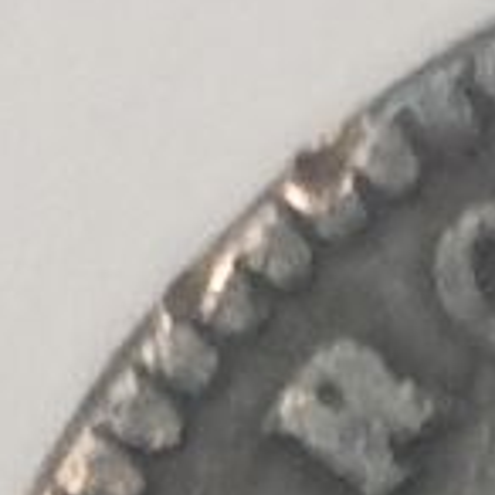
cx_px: 922
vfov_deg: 10.1
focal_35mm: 157
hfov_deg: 10.4
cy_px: 1075
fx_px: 2540
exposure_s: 1/17
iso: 320
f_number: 1.5
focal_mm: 4.3
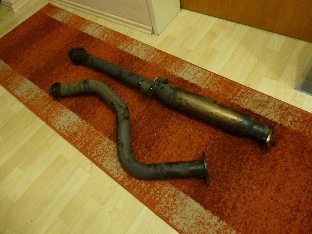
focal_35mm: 24
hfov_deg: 71.6
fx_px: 216
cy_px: 117
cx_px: 156
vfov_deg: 56.8
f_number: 3.3
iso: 500
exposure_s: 1/4
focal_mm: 4.3
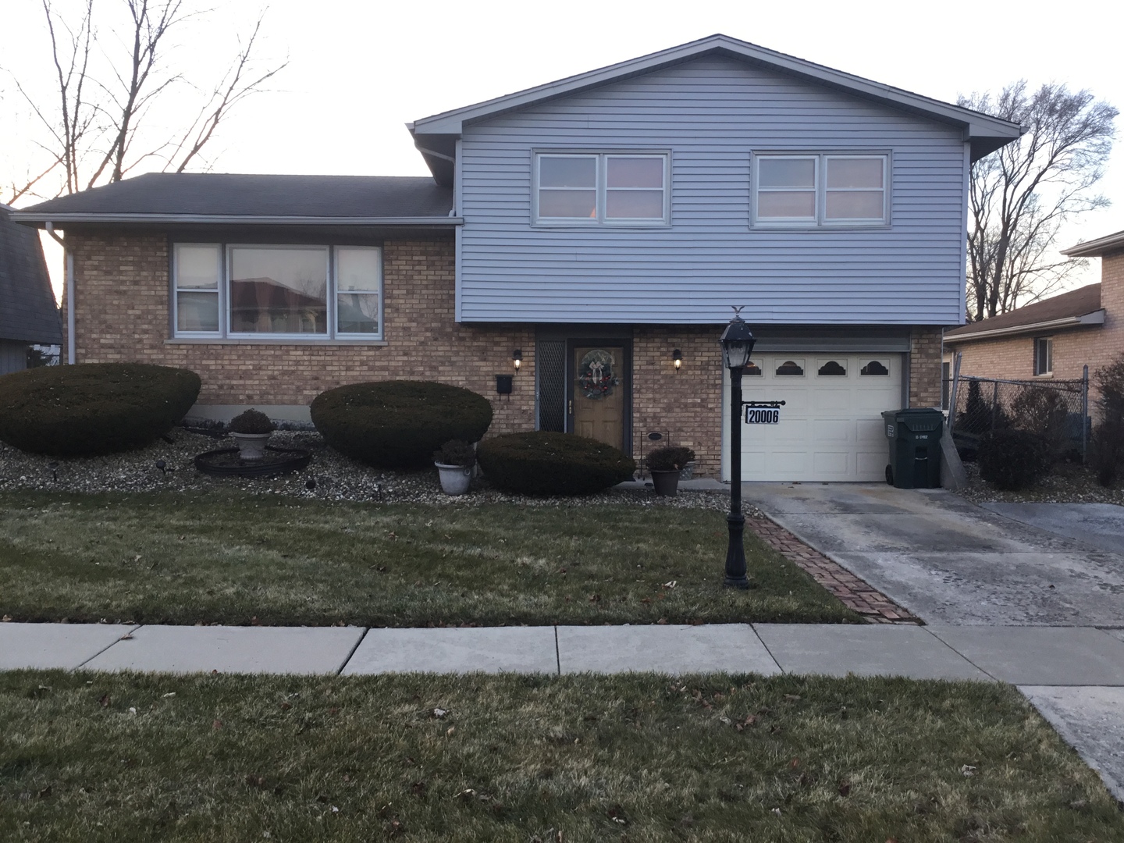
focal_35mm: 31
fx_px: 1007
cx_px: 562
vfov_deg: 45.4
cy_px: 422
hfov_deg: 58.4
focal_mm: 3.3
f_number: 2.4
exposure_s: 1/60
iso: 32
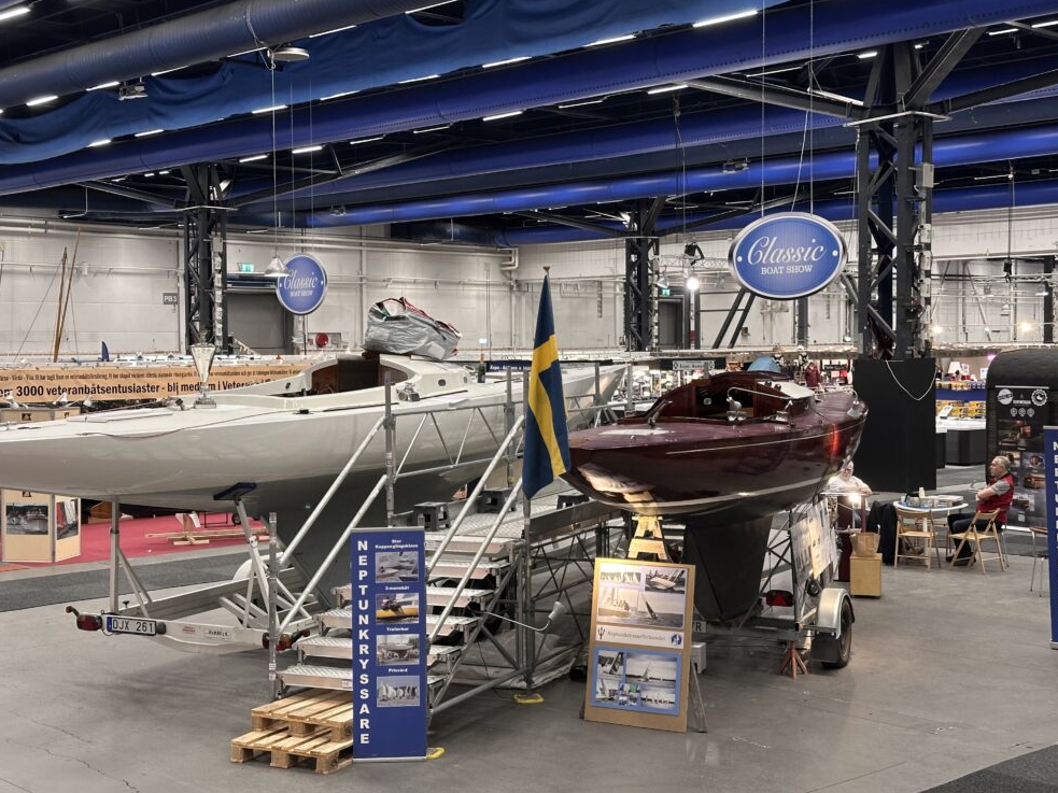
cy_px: 382
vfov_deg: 29.1
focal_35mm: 50
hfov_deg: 38.2
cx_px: 510
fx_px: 1528
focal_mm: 6.86
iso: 160
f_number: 1.78
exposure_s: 1/50
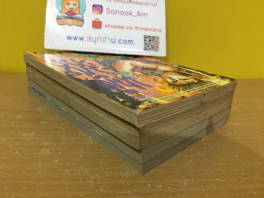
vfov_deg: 48.2
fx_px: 221
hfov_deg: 61.7
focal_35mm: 29
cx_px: 132
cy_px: 99
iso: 250
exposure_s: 1/17
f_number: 2.2
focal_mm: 4.15
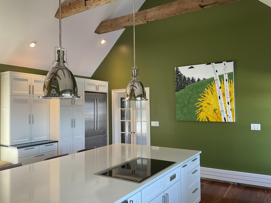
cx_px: 136
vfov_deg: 48.2
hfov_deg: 61.7
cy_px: 102
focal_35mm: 29
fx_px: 227
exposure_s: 1/60
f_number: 1.8
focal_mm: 3
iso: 50
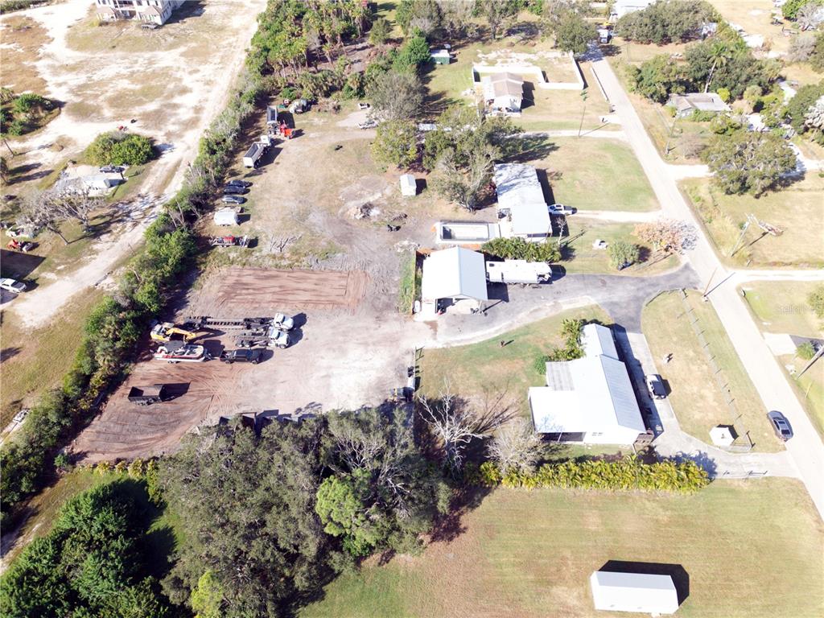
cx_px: 412
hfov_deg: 71.6
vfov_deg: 56.8
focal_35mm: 24
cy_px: 309
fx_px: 571
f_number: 1.8
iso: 120
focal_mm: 8.7
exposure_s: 1/40
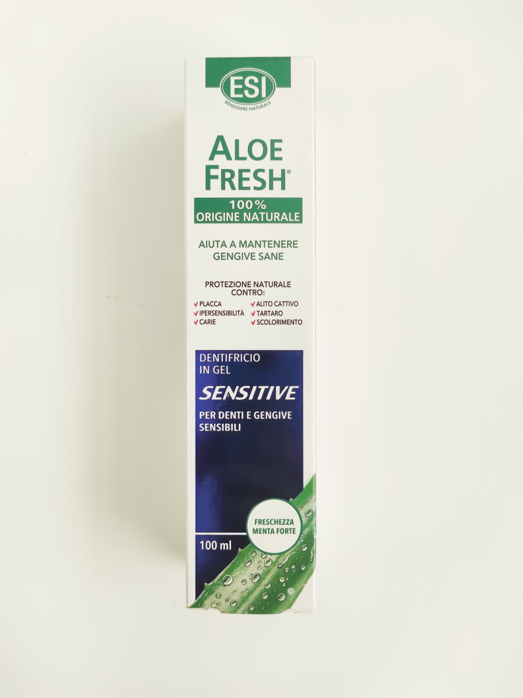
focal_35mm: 25
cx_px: 262
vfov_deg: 69.4
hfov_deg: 54.8
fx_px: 504
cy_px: 349
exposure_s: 1/138
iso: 100
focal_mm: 5.43
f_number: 1.89
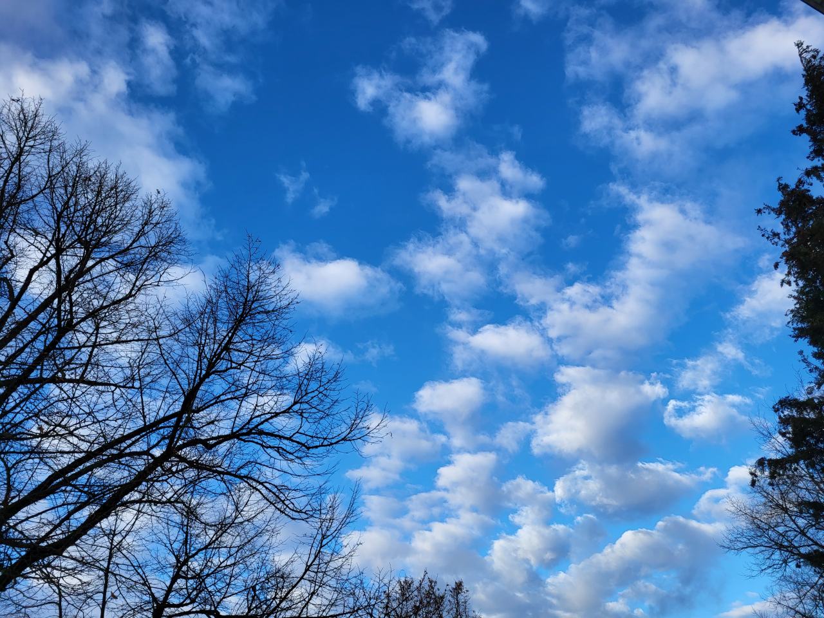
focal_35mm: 26
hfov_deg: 67.3
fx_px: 619
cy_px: 309
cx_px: 412
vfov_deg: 53.1
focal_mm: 5.4
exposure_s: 1/1195
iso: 40
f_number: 1.8
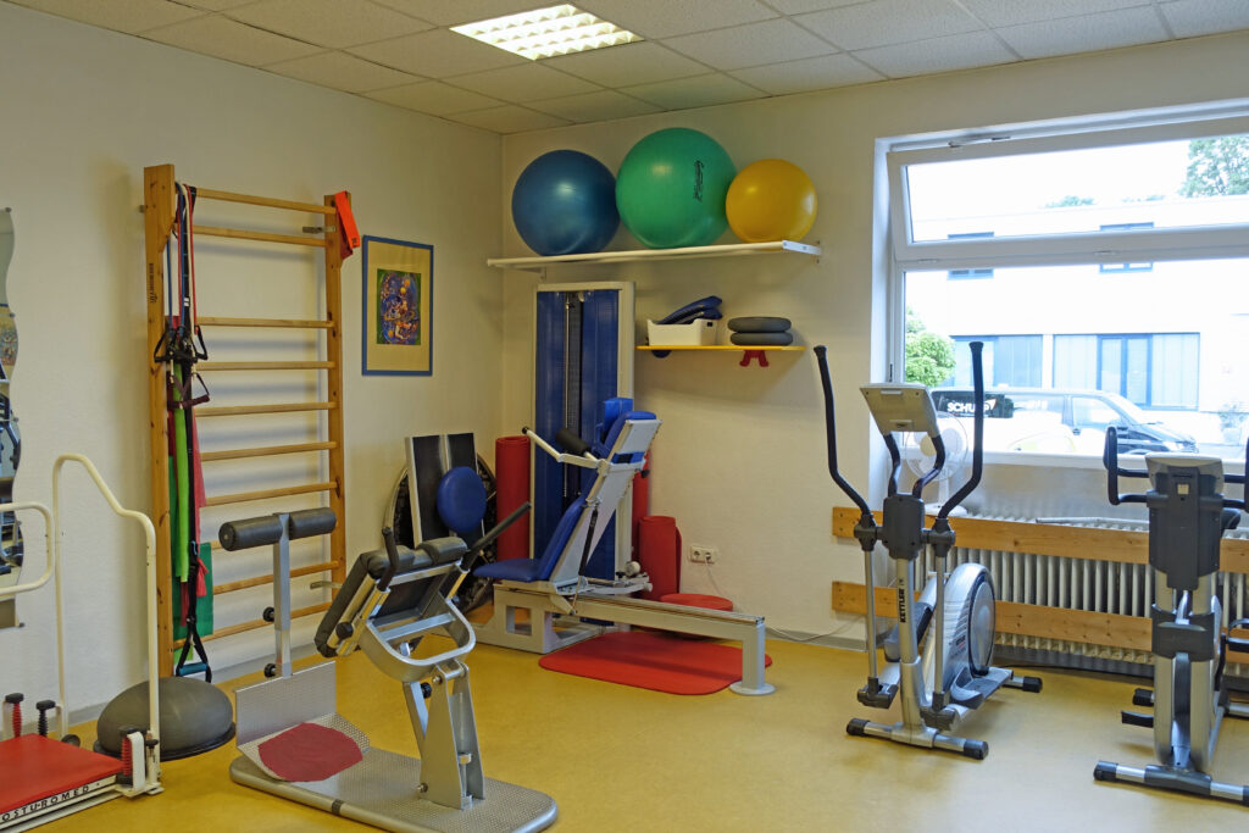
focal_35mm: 31
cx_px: 624
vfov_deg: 42.3
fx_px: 1076
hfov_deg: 60.3
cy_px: 416
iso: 160
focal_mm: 11.45
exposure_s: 1/40
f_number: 2.5
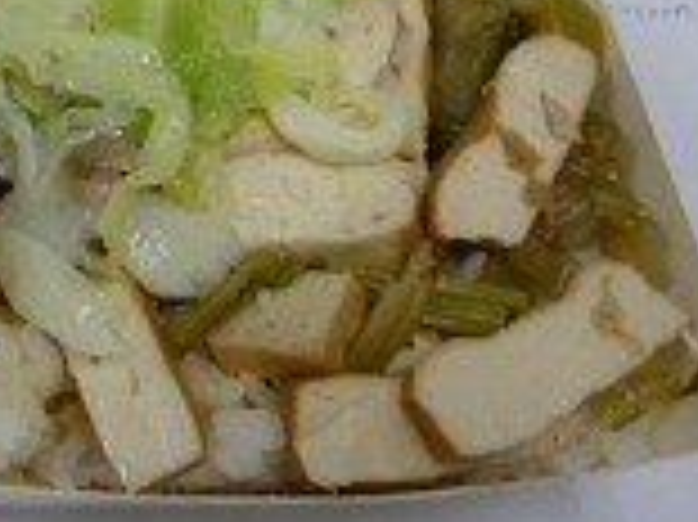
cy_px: -9
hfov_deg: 26.7
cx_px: -63
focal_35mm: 67
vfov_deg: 21.1
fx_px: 1350
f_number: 2.8
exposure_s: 1/30
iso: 125
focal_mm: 4.4
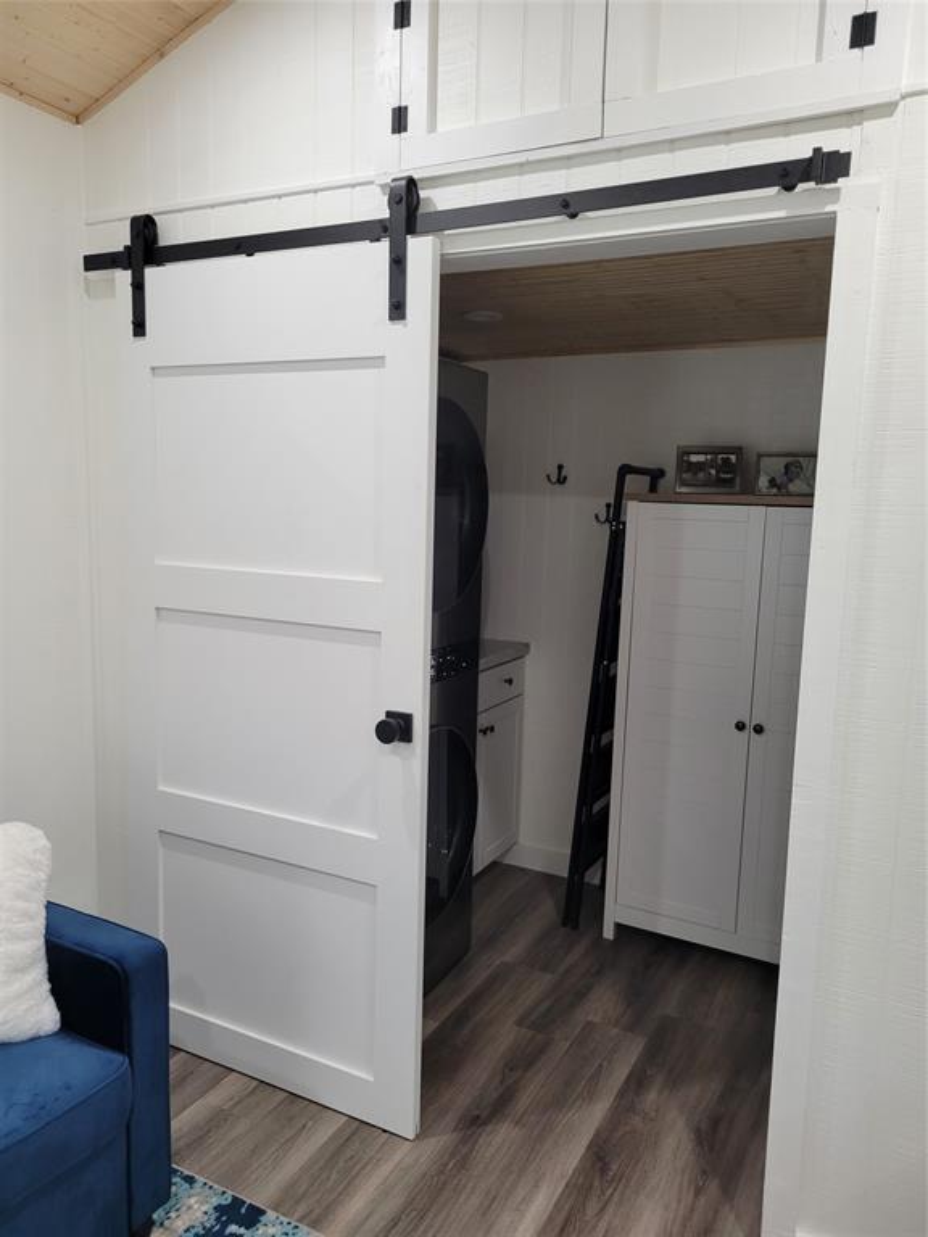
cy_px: 618
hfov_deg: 53.1
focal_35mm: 26
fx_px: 929
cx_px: 464
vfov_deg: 67.3
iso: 250
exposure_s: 1/120
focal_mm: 5.4
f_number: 1.8
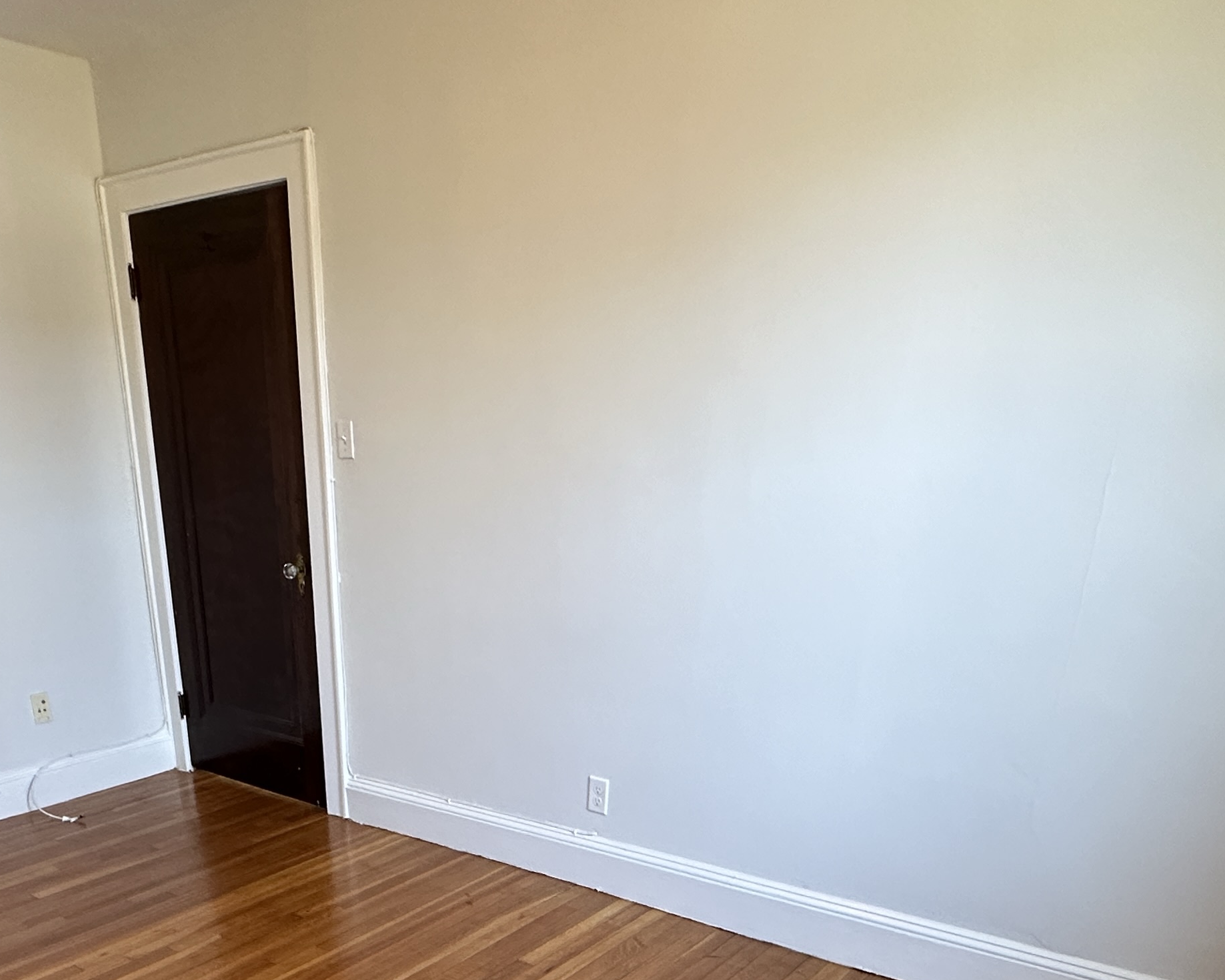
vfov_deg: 43.9
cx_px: 460
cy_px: 896
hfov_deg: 58.1
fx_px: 1087
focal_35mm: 30
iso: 200
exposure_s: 1/63
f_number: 2.2
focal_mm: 2.22
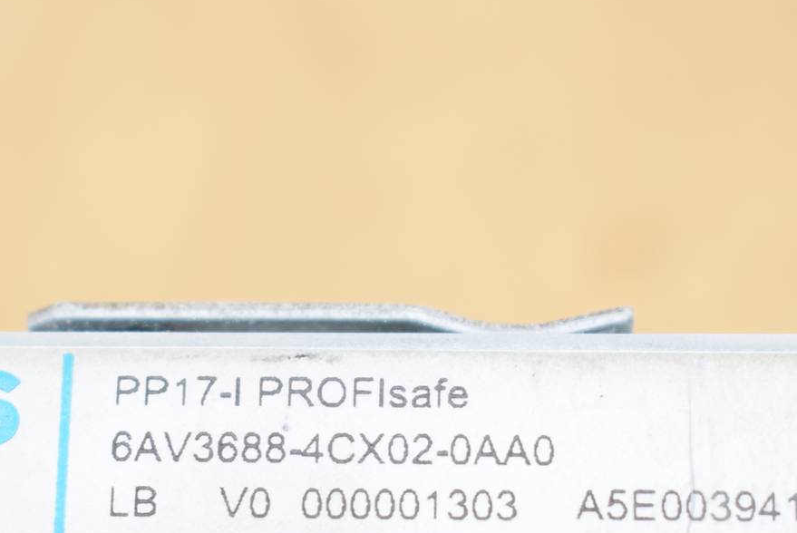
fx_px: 2531
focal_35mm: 114
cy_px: 380
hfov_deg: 17.9
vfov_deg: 12.0
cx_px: 369
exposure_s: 1/50
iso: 280
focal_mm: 31
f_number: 4.2
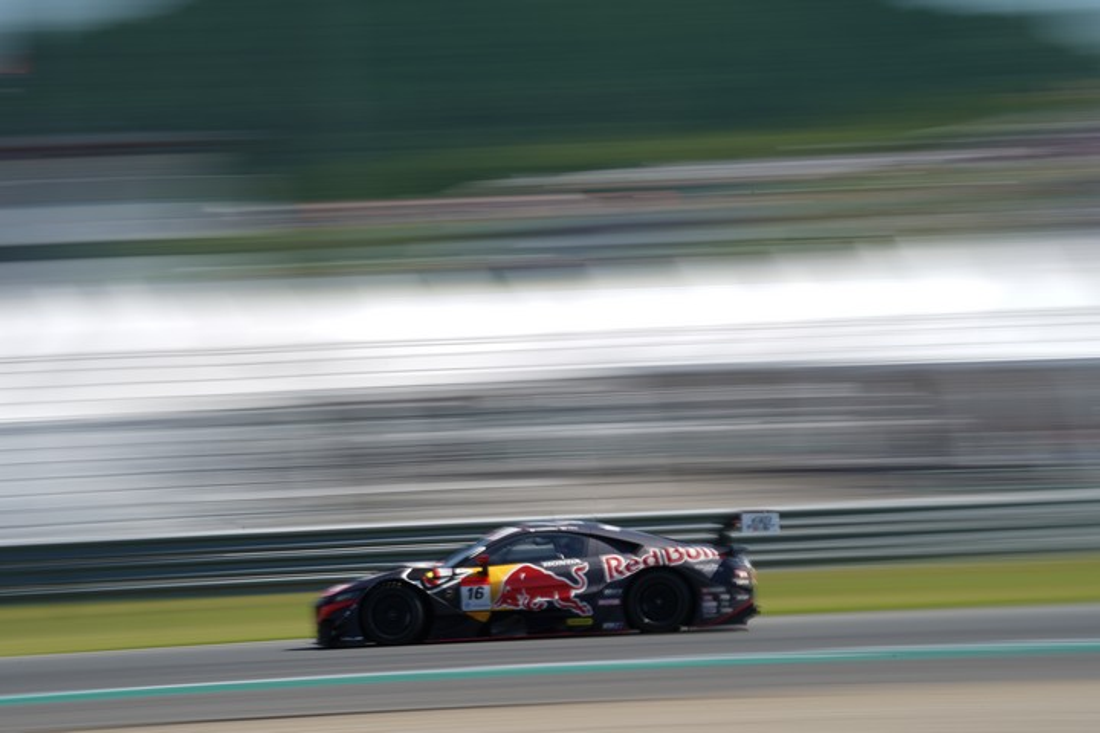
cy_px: 366
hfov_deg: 10.3
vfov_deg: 6.9
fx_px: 6111
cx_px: 550
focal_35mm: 200
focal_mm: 200
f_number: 32
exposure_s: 1/8
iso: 50
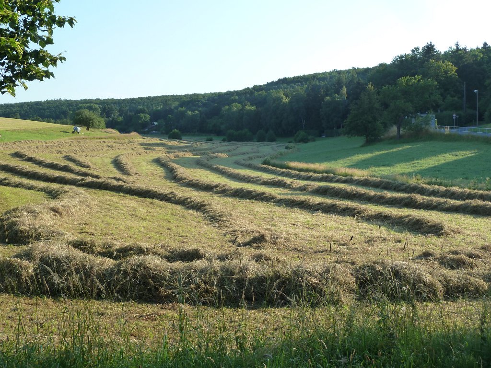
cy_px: 184
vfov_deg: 32.9
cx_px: 246
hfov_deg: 42.9
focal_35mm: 44
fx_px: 624
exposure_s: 1/250
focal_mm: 7.3
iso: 125
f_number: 4
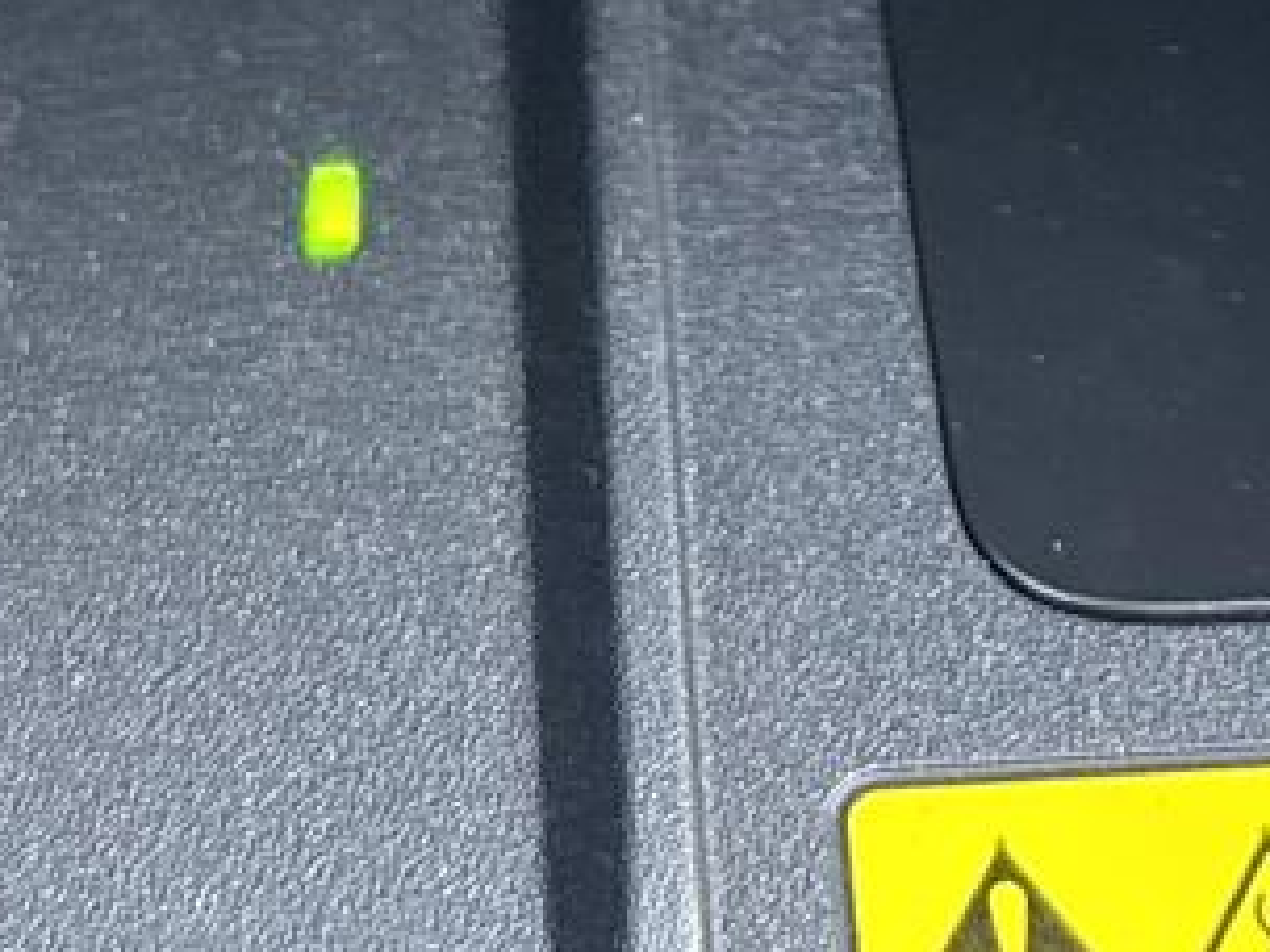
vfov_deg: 9.5
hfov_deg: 13.4
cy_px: -914
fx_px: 5356
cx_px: 1032
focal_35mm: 146
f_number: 1.6
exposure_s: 1/40
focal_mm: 5.96
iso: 640
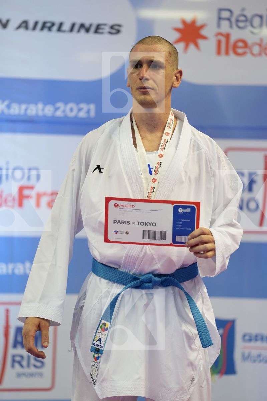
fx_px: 2225
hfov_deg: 6.9
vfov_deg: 10.3
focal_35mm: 200
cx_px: 134
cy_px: 200
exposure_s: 1/250
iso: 640
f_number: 2.8
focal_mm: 200
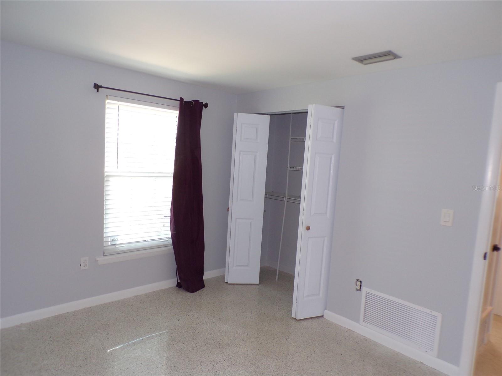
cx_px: 251
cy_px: 188
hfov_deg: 71.6
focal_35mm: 24
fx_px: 348
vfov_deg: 56.8
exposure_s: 1/34
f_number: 3
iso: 162
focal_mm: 4.3
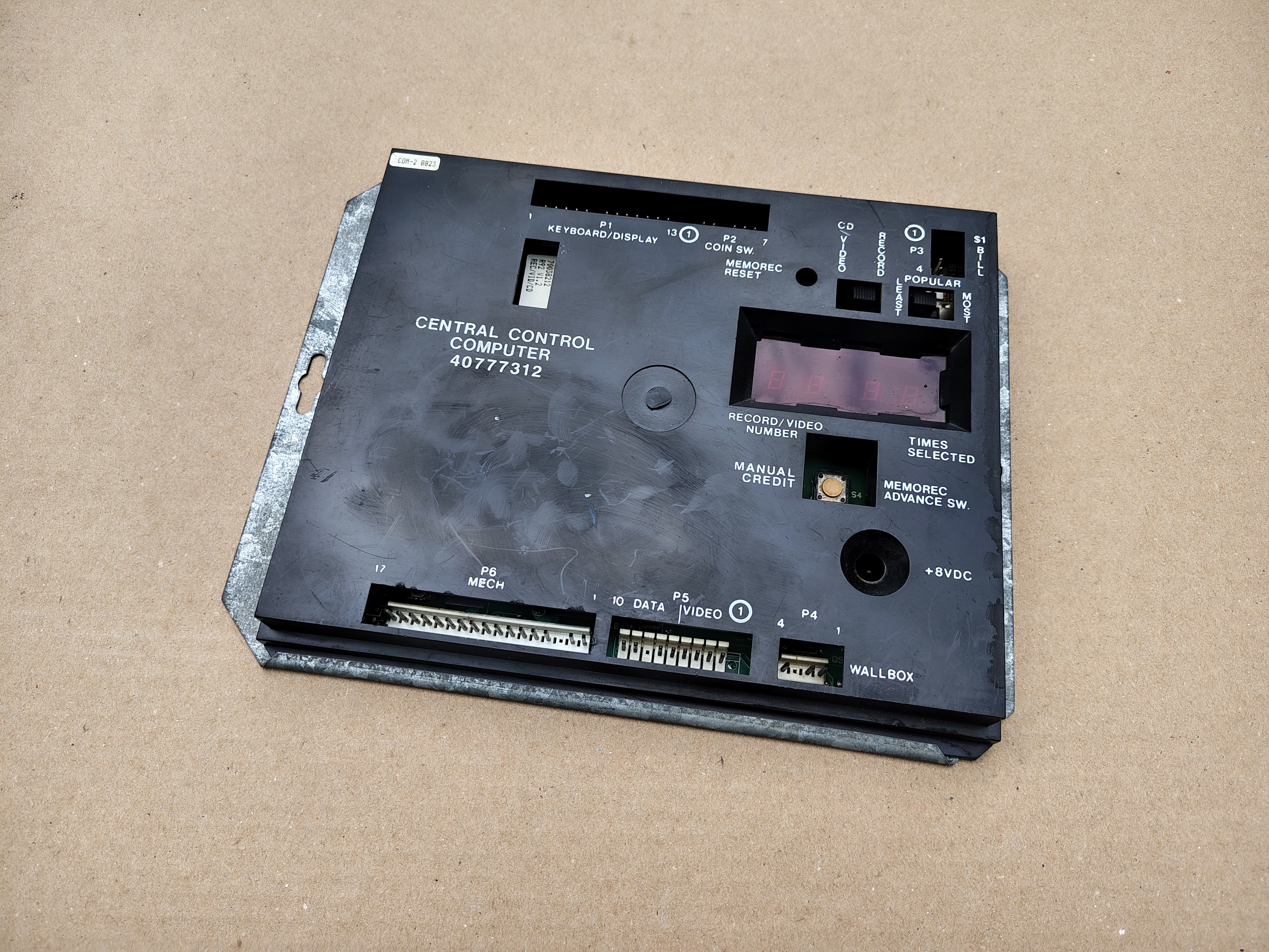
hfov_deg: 71.6
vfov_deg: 56.8
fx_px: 880
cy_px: 476
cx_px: 634
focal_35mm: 24
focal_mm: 5.56
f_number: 1.8
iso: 100
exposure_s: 1/416
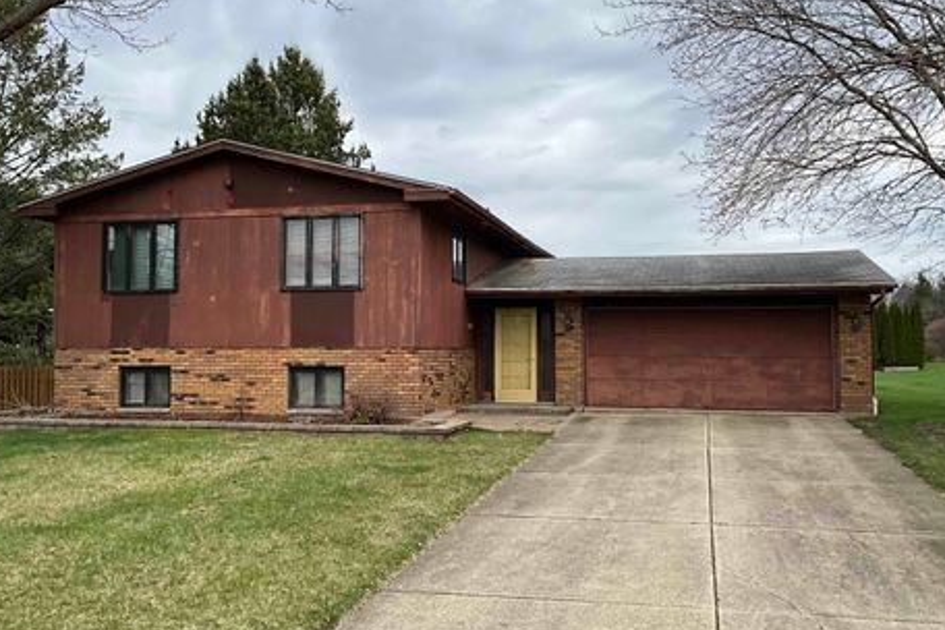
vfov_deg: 40.0
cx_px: 456
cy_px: 311
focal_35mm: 33
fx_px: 866
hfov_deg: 57.2
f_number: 1.8
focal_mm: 3
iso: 25
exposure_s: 1/1279
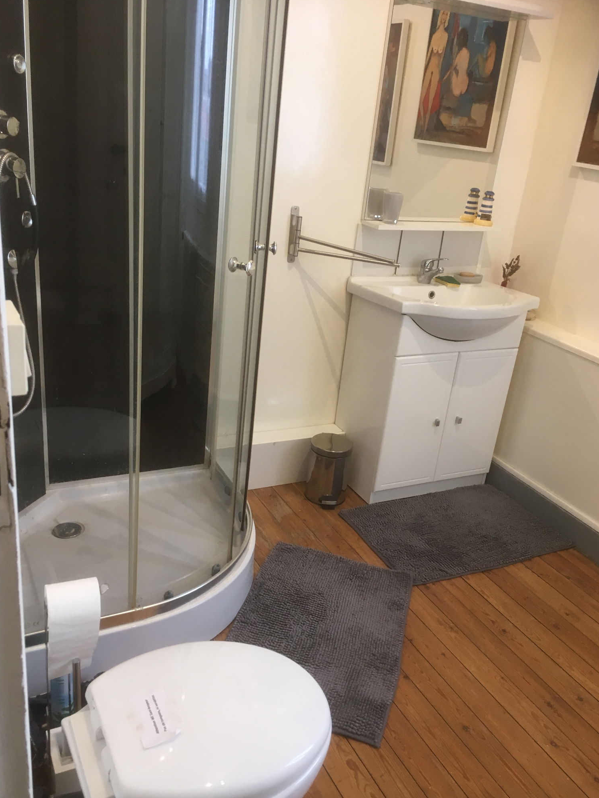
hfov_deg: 45.5
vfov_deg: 58.3
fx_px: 715
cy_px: 421
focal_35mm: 31
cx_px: 296
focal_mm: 4.15
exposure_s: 1/33
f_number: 2.2
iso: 100
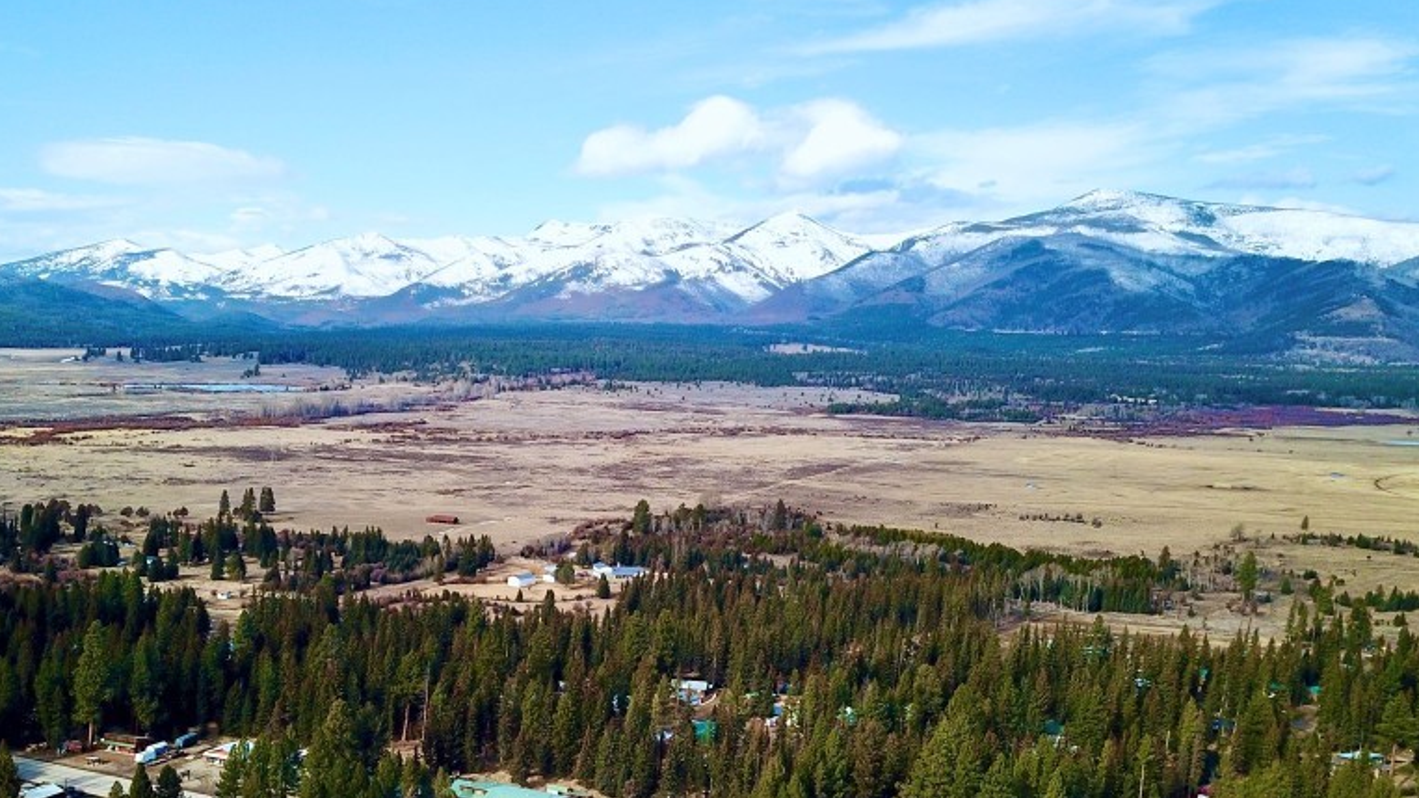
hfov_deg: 52.5
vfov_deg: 31.0
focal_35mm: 38
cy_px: 530
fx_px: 1430
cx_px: 588
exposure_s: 1/1000
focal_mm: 4.73
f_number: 2.2
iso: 100
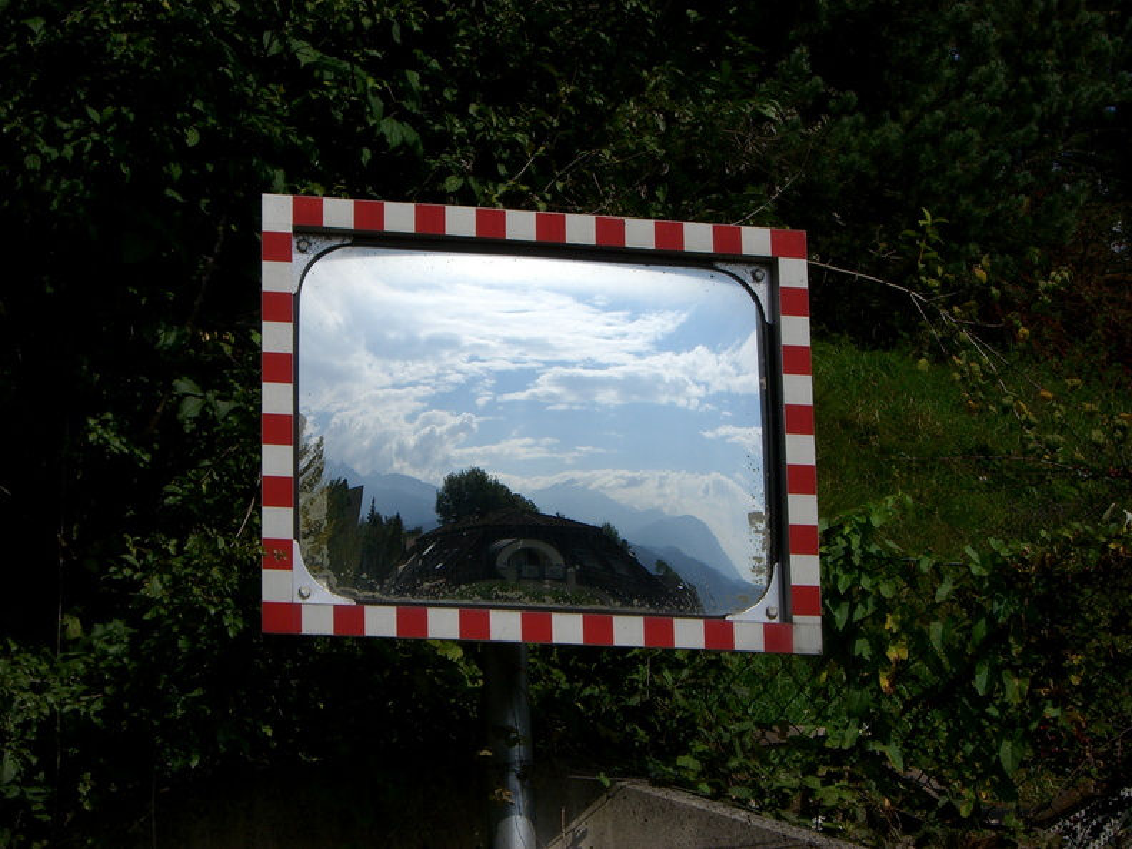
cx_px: 566
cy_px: 424
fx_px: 3728
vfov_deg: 13.0
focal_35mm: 114
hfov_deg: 17.3
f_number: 8.3
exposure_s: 1/640
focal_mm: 18.6
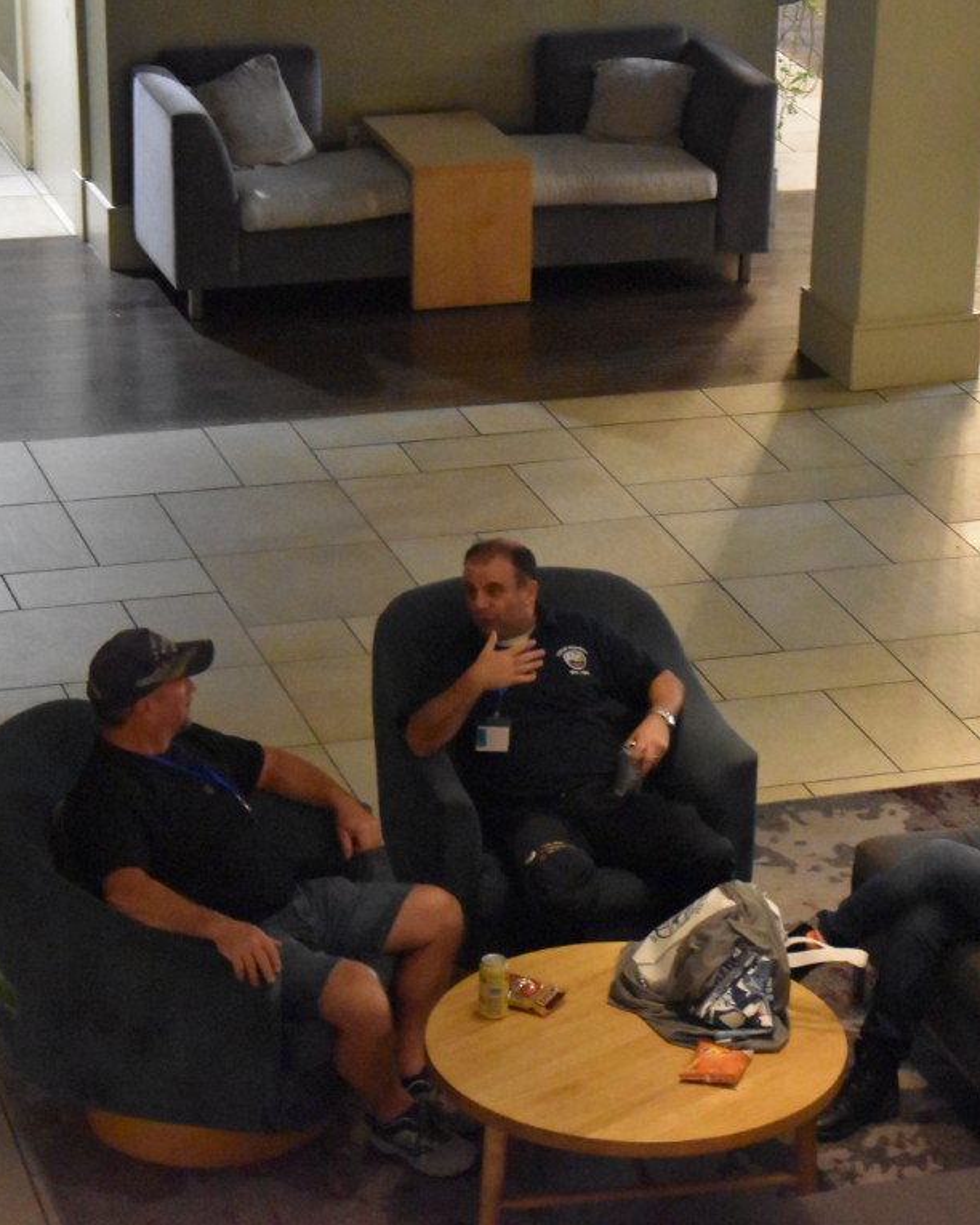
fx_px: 3843
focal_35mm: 106
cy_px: 612
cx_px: 608
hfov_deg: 14.5
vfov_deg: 18.1
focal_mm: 50
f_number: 5
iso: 11400
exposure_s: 1/60
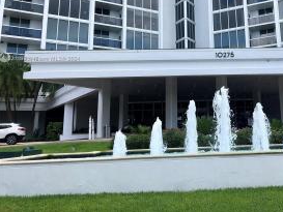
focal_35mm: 41
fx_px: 335
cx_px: 204
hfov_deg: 44.6
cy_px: 59
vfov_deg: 34.6
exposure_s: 1/578
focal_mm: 4
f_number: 1.8
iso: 20
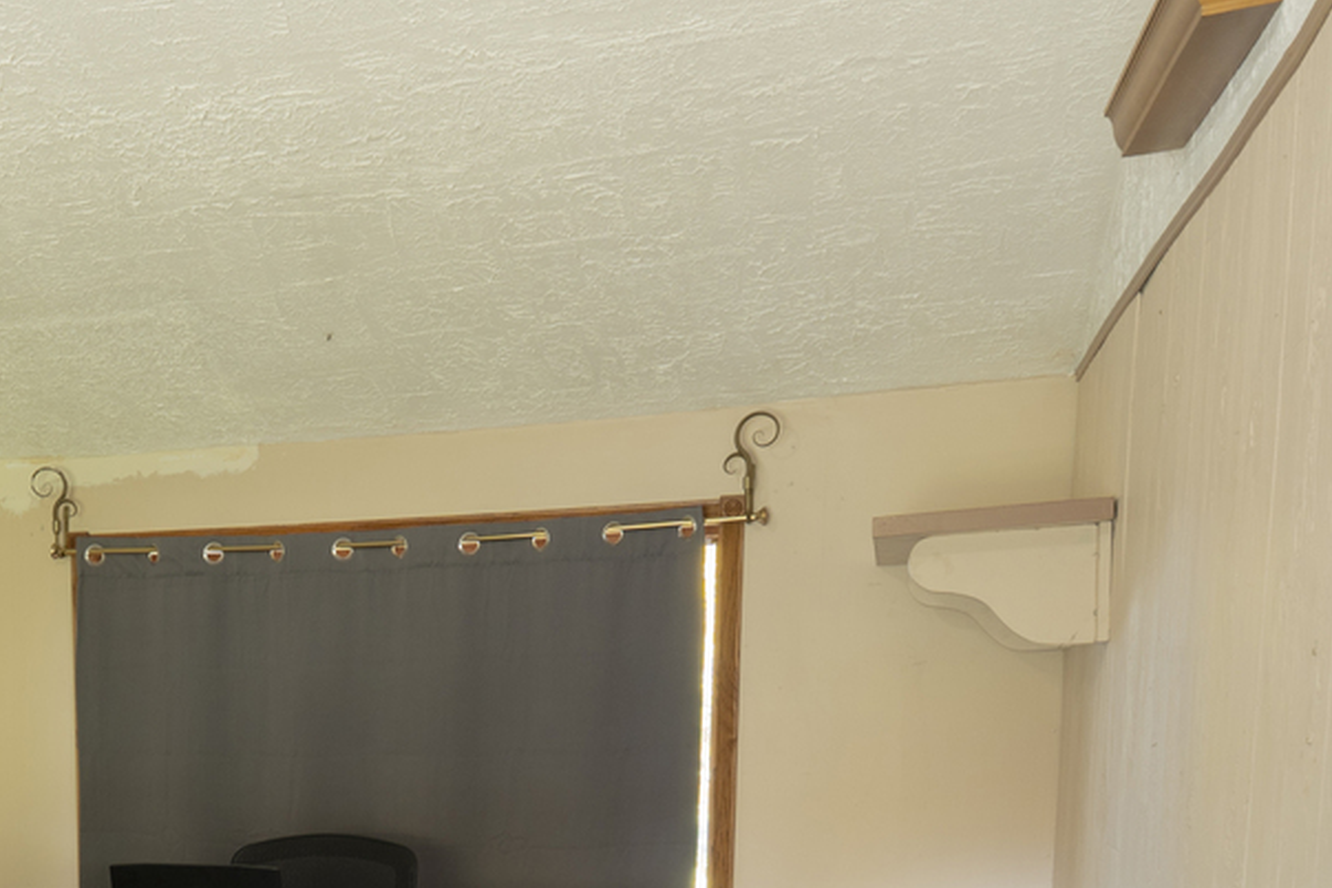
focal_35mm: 43
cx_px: -15
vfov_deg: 27.3
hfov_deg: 39.7
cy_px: 1080
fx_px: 1591
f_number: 7.1
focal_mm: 16
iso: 160
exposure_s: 1/2
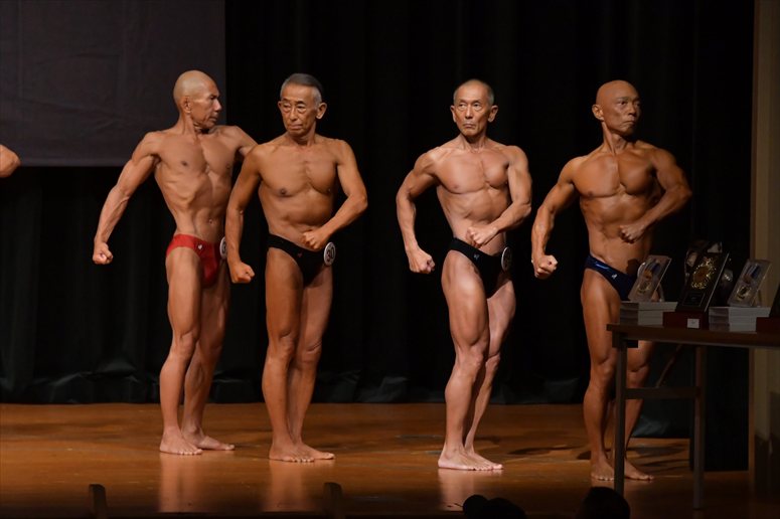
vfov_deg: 5.4
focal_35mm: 255
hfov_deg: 8.1
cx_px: 390
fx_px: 5522
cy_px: 260
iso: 5000
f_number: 5.6
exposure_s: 1/400
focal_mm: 170
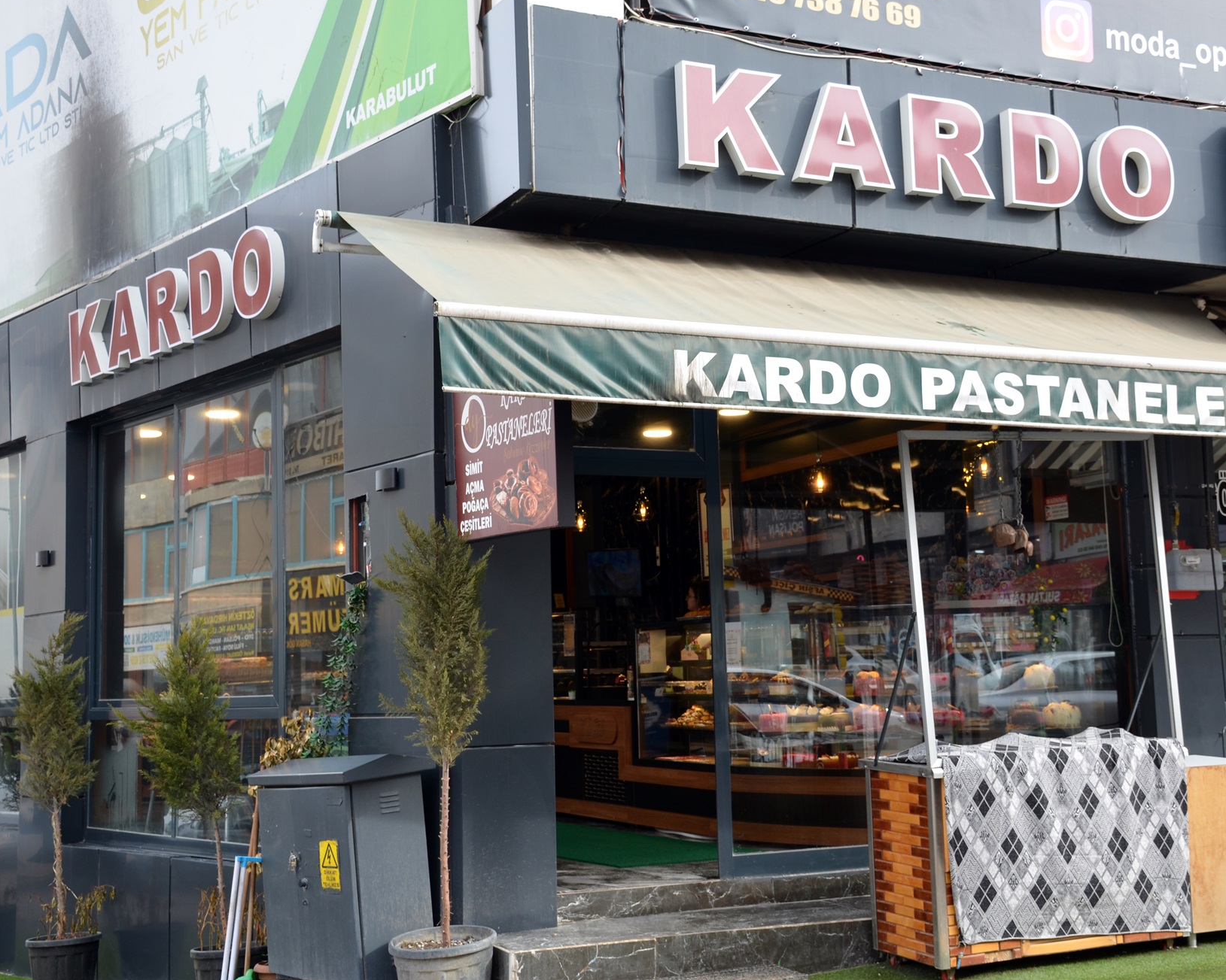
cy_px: 493
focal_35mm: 47
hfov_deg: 39.9
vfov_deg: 32.4
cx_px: 643
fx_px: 1690
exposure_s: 1/125
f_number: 5.6
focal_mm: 27
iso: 200
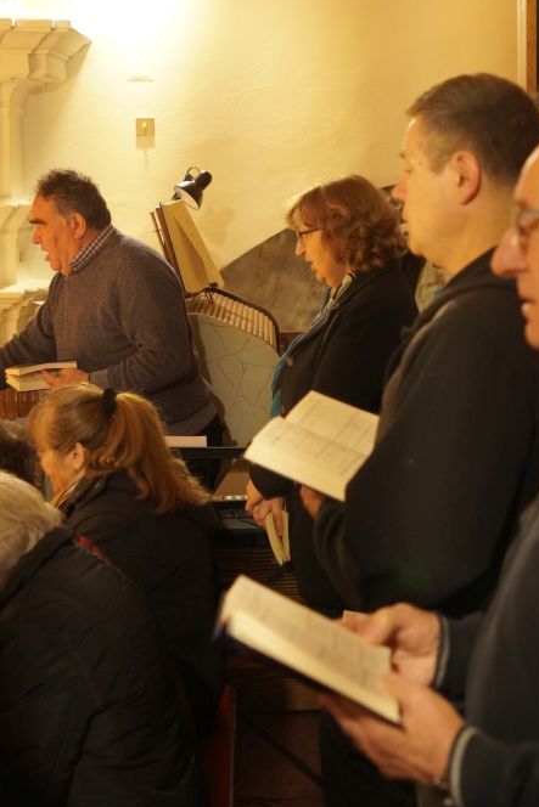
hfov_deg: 17.3
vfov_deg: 25.4
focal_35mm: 79
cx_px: 285
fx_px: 1776
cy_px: 247
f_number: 3.2
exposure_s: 1/160
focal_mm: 35.4
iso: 2000
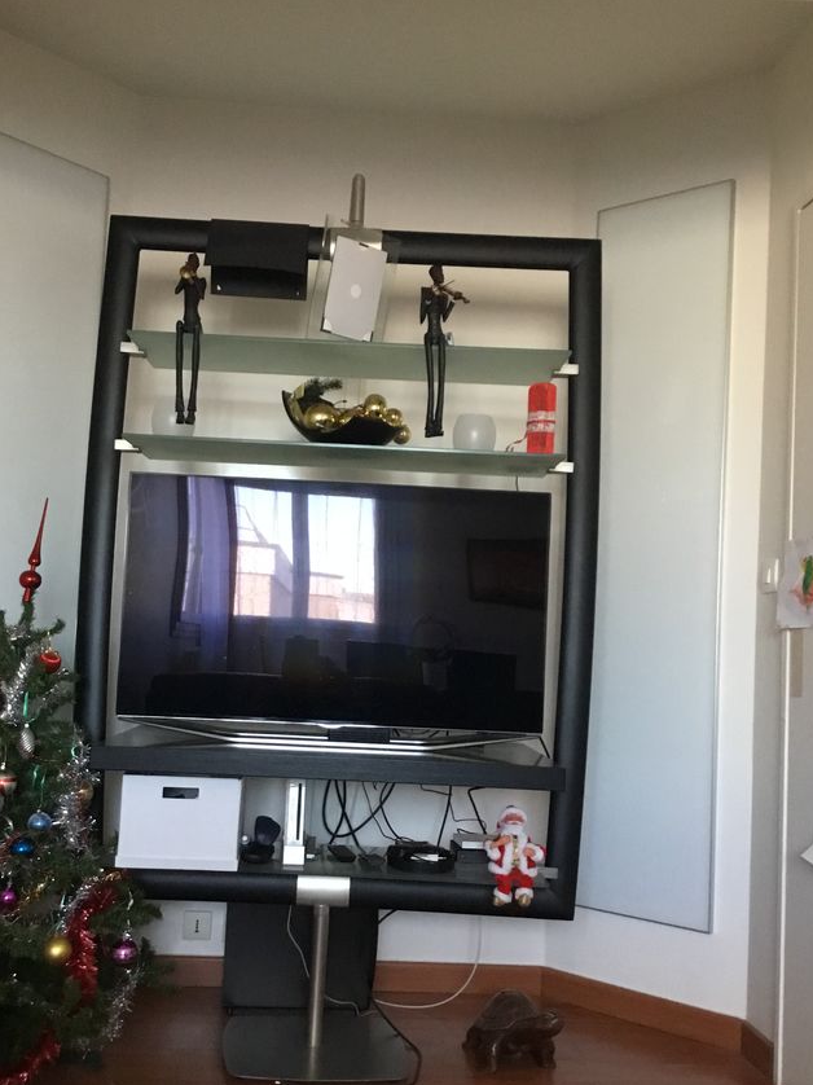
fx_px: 1159
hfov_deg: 38.6
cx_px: 360
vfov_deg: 50.1
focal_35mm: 37
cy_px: 577
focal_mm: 3.3
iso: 200
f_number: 2.4
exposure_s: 1/25
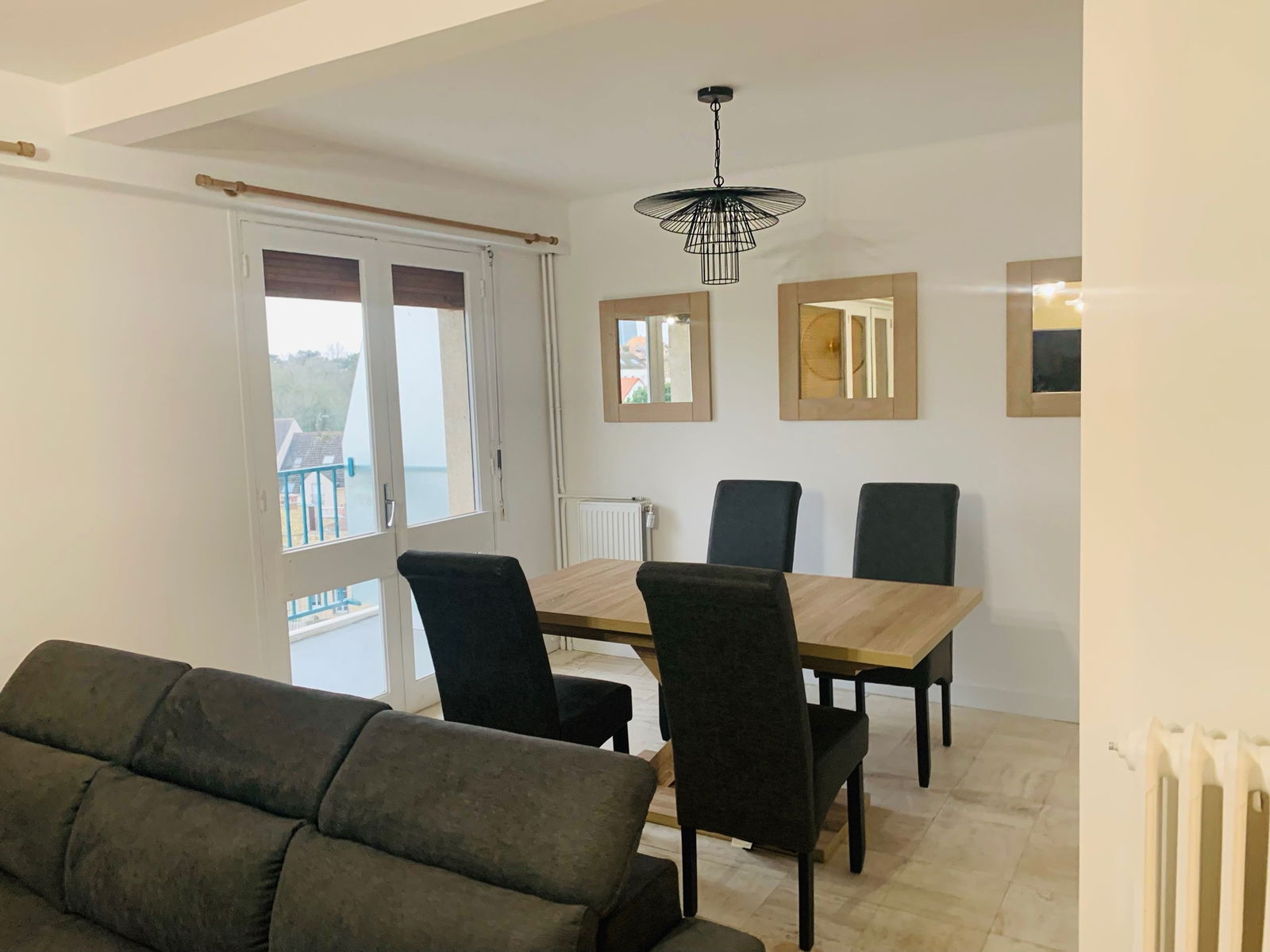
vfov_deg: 53.1
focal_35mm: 26
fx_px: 954
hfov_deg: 67.3
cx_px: 635
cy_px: 476
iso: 200
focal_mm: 4.25
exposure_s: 1/50
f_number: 1.8
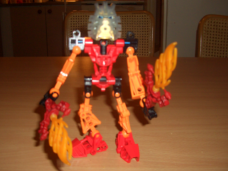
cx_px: 104
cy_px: 83
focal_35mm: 41
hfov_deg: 45.7
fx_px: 270
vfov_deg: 35.1
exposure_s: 1/60
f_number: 2.6
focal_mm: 5.8
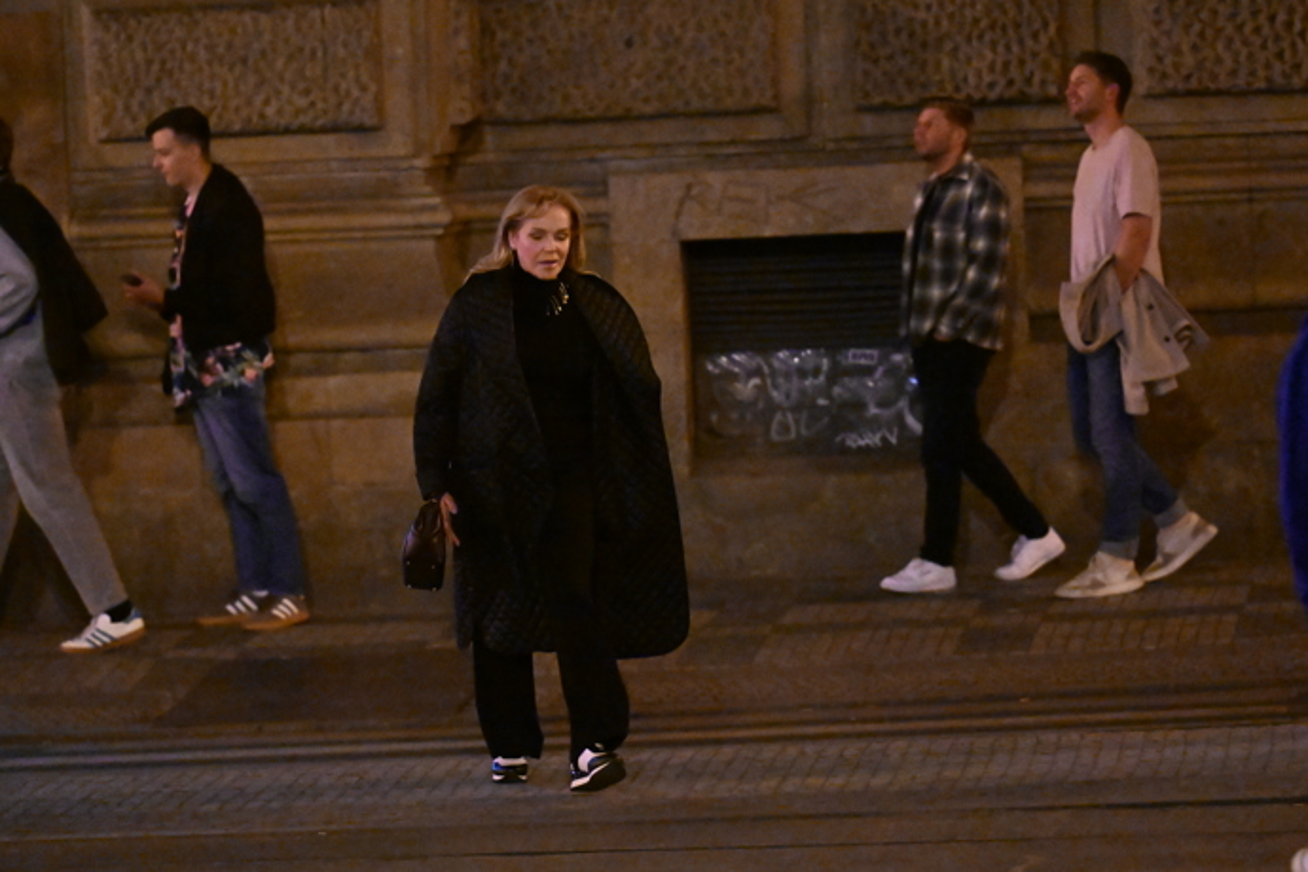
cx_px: 654
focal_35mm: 255
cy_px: 436
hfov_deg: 8.1
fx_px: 9264
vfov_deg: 5.4
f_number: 2.8
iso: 16000
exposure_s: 1/200
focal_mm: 170
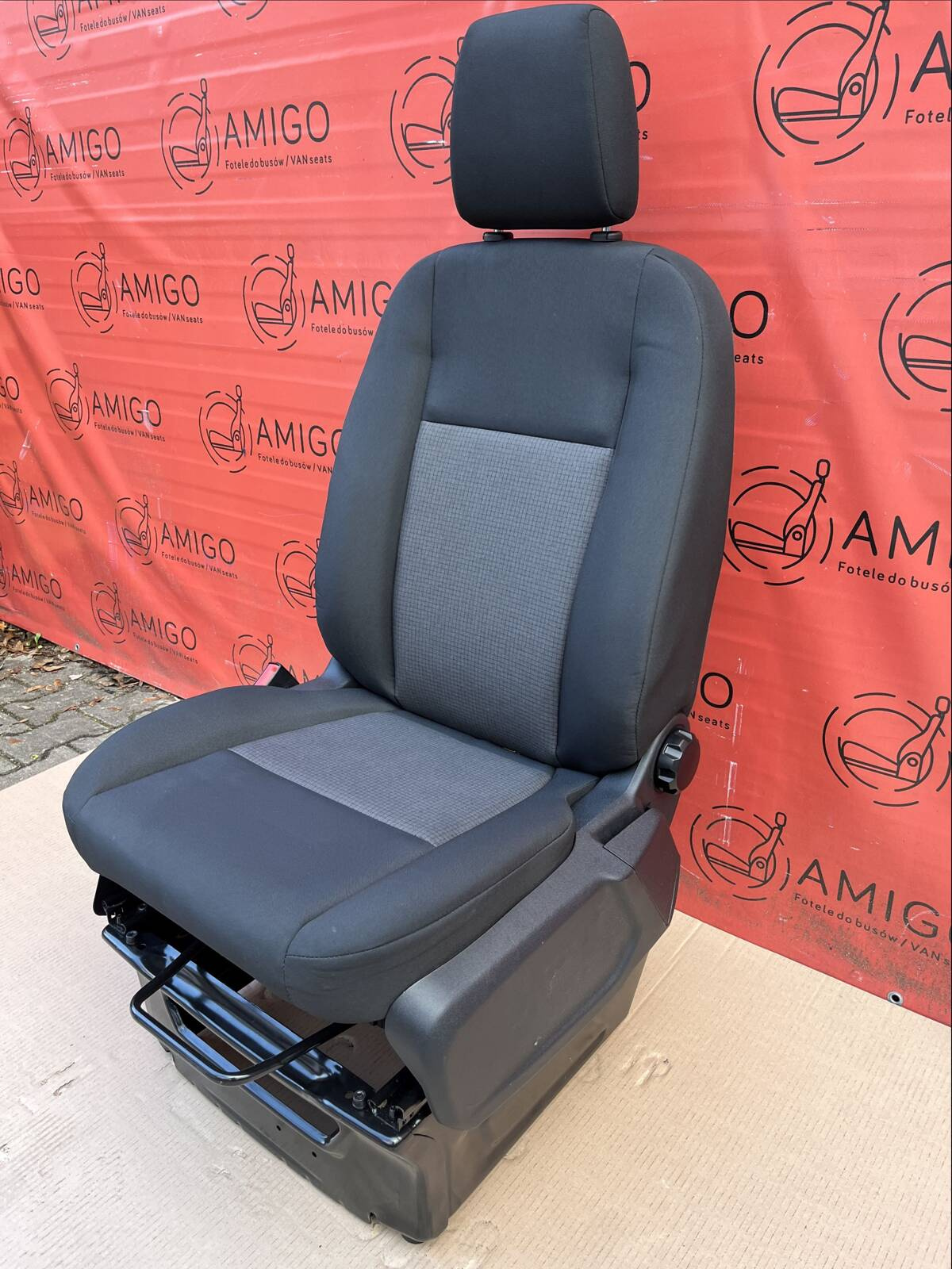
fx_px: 953
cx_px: 476
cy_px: 634
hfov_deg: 53.1
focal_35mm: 26
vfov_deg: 67.3
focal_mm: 5.1
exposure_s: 1/121
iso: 80
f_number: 1.6
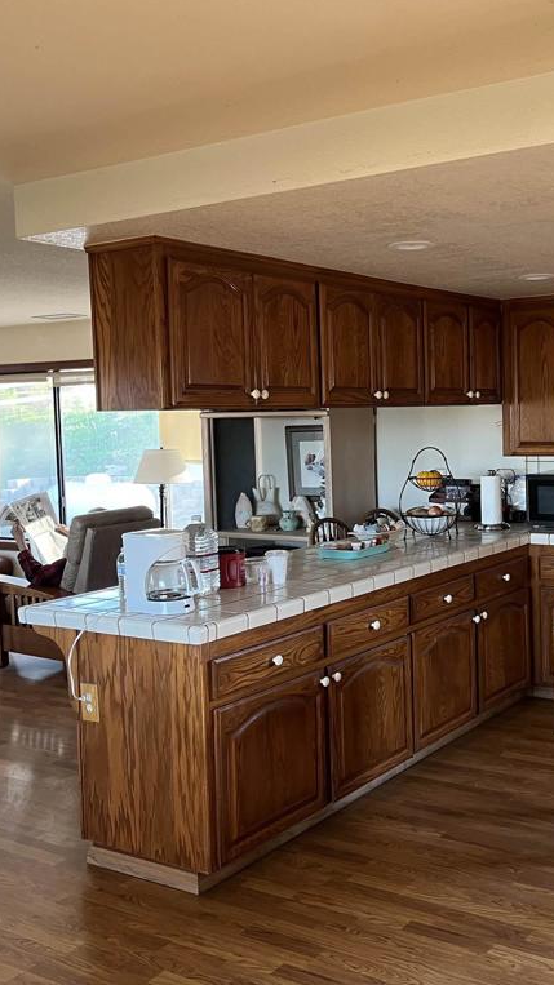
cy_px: 491
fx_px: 993
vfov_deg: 52.8
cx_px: 407
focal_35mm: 38
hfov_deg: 30.7
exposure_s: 1/60
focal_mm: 5.1
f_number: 1.6
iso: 160
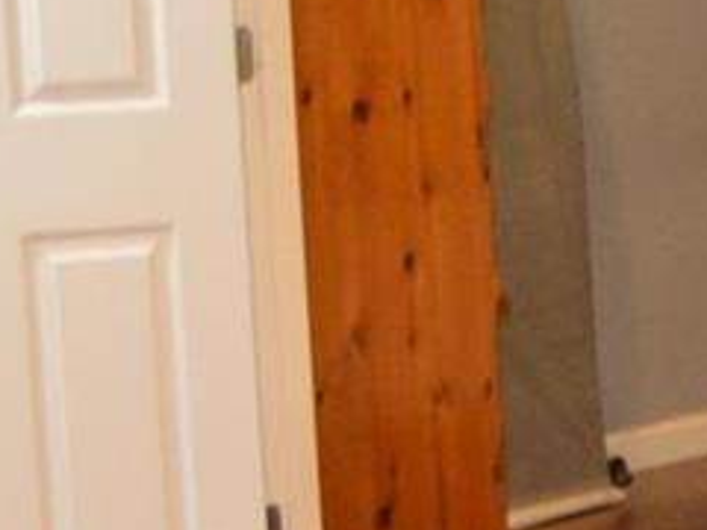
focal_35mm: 211
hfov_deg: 8.4
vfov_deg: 7.0
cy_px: 199
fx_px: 4309
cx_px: 1809
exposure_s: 1/60
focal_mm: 22
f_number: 3.8
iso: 2800
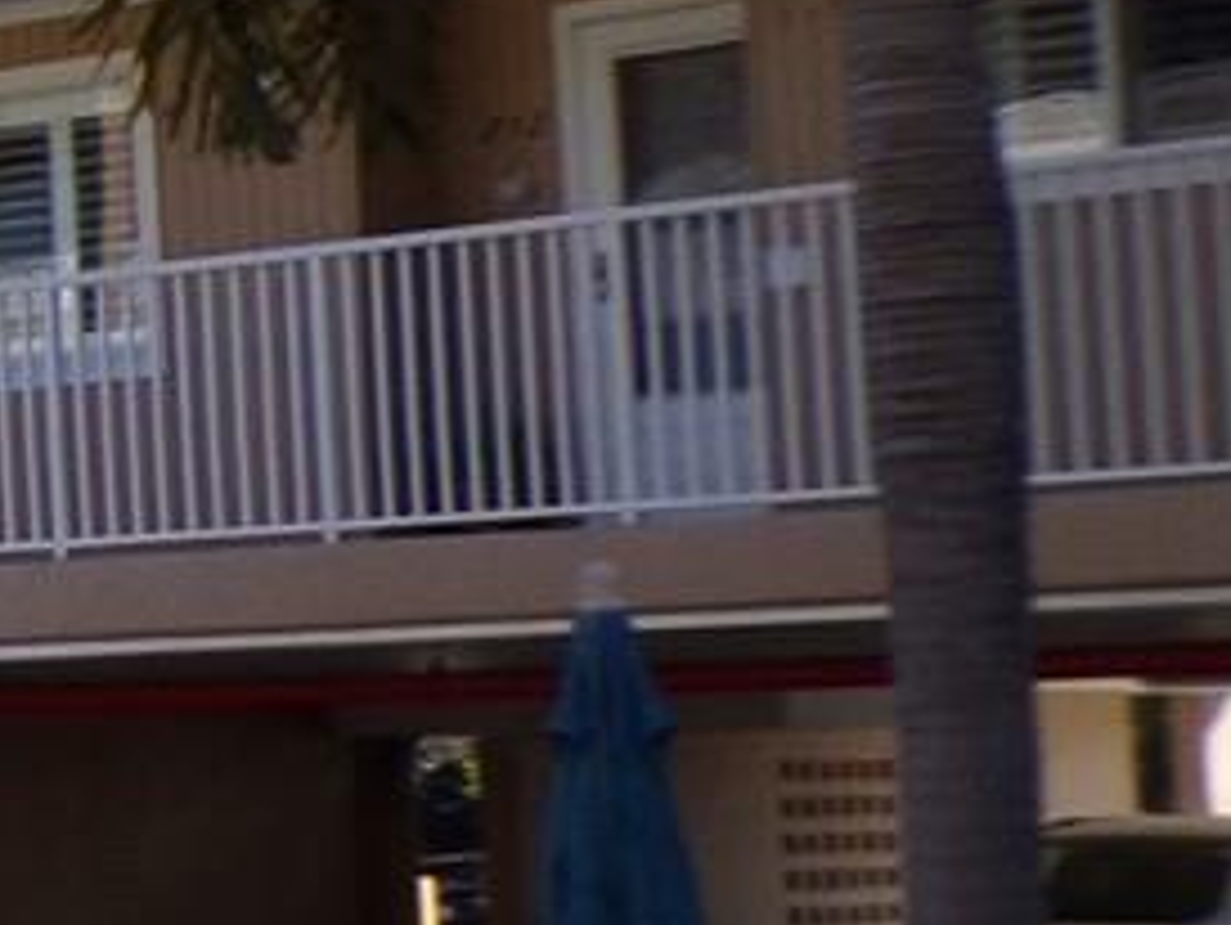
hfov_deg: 11.4
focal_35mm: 140
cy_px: 332
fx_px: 4983
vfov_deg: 10.6
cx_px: -1838
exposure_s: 1/140
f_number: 5.8
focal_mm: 4.3
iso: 80
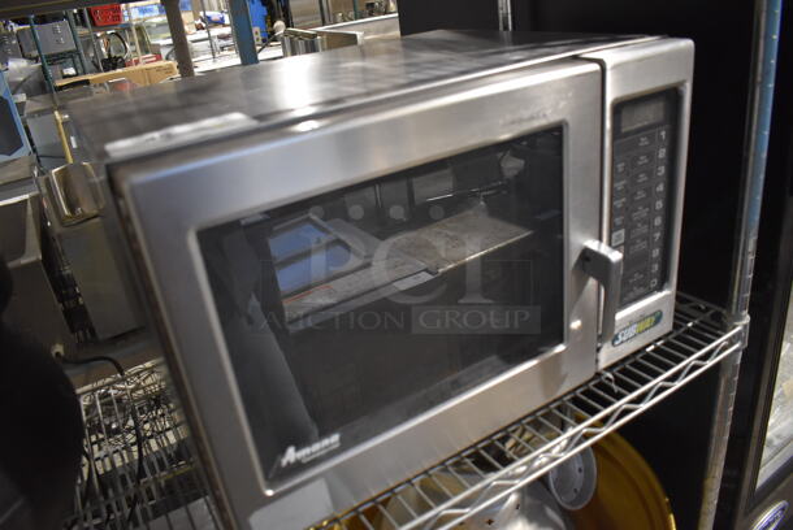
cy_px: 265
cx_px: 396
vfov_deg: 48.0
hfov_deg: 67.3
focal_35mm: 27
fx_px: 595
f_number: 3.5
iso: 1800
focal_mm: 18
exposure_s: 1/30
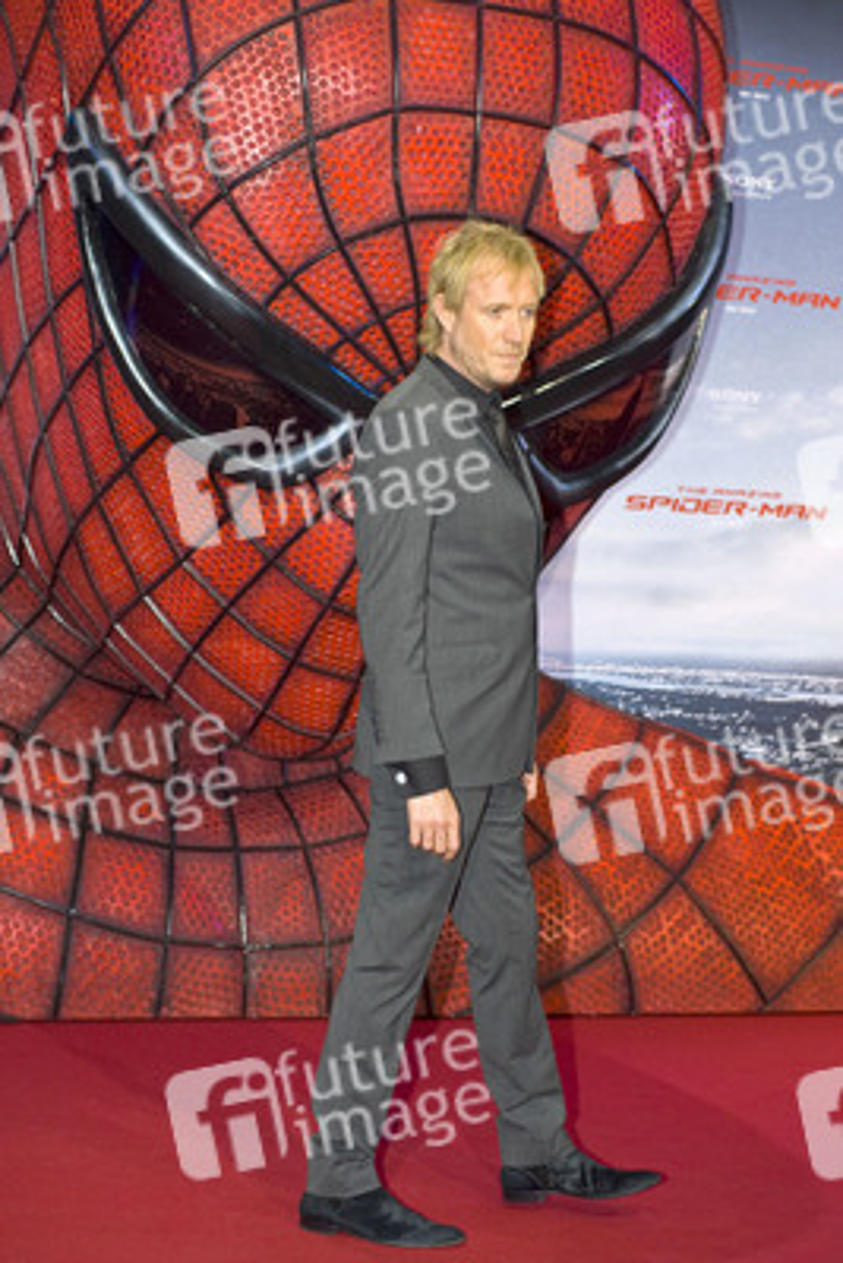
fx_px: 2807
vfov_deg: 25.4
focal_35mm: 80
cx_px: 422
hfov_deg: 17.1
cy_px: 632
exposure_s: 1/320
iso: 800
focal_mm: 80
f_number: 5
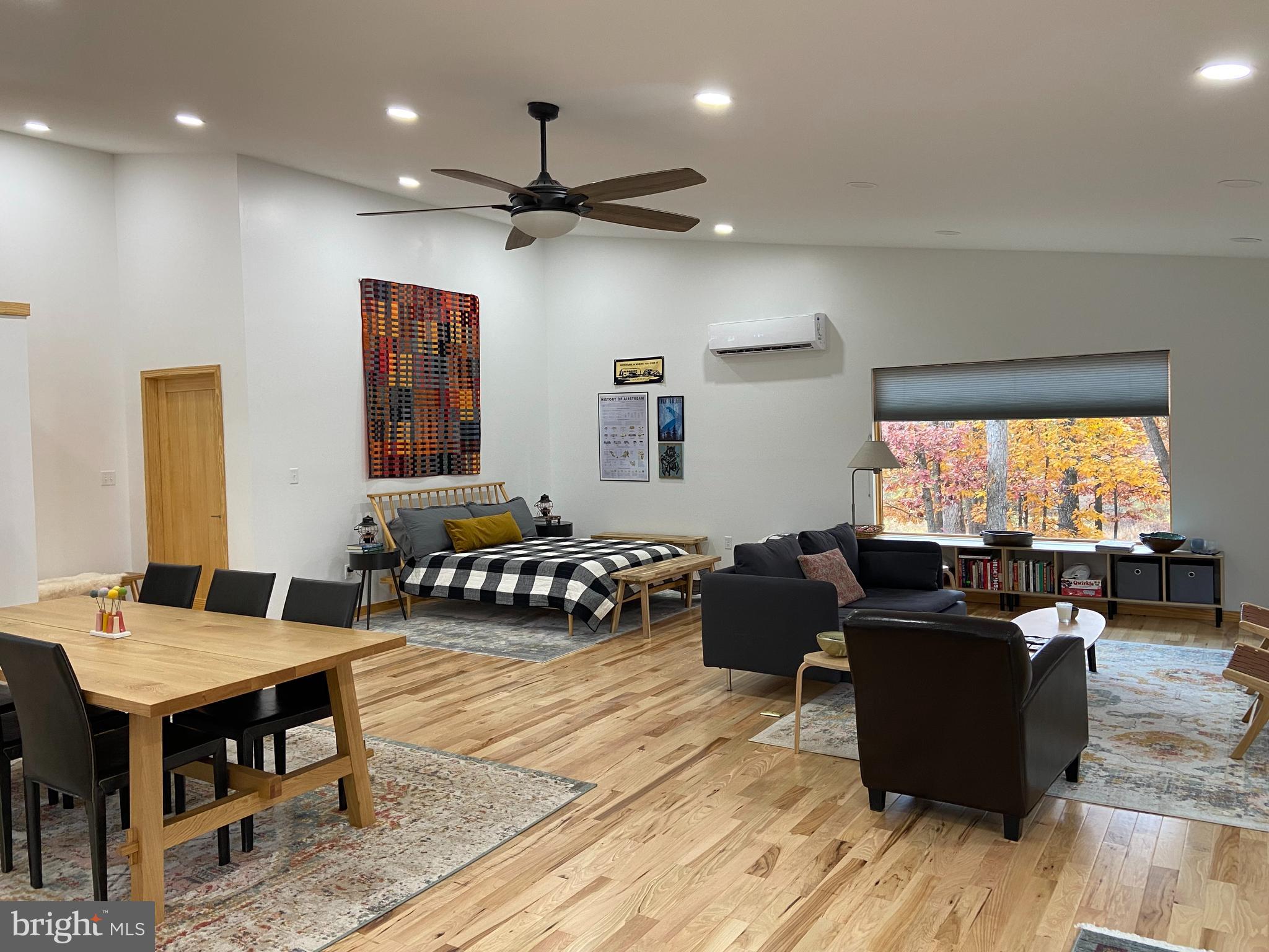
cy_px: 476
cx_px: 634
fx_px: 953
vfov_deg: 53.1
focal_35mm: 26
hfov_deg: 67.3
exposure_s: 1/60
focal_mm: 4.25
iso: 80
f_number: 1.8
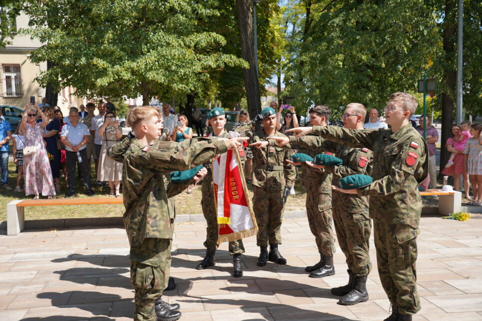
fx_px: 482
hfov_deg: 53.1
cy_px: 160
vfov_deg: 36.9
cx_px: 241
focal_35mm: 36
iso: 100
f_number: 4.5
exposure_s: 1/400
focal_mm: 36
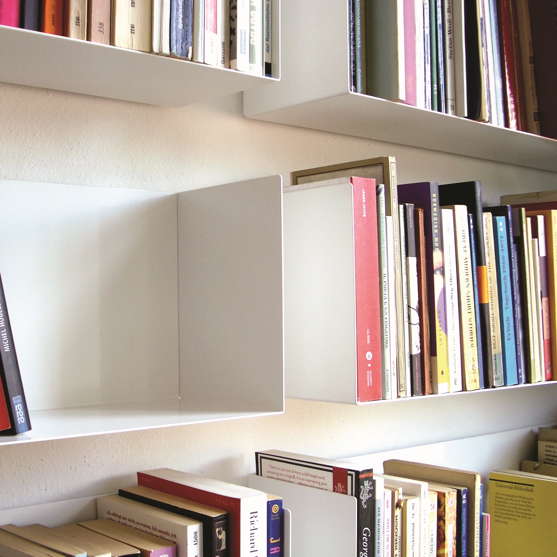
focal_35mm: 49
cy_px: 280
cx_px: 221
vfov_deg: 34.7
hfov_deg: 34.6
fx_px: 892
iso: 50
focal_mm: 6.8
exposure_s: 1/40
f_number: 2.8
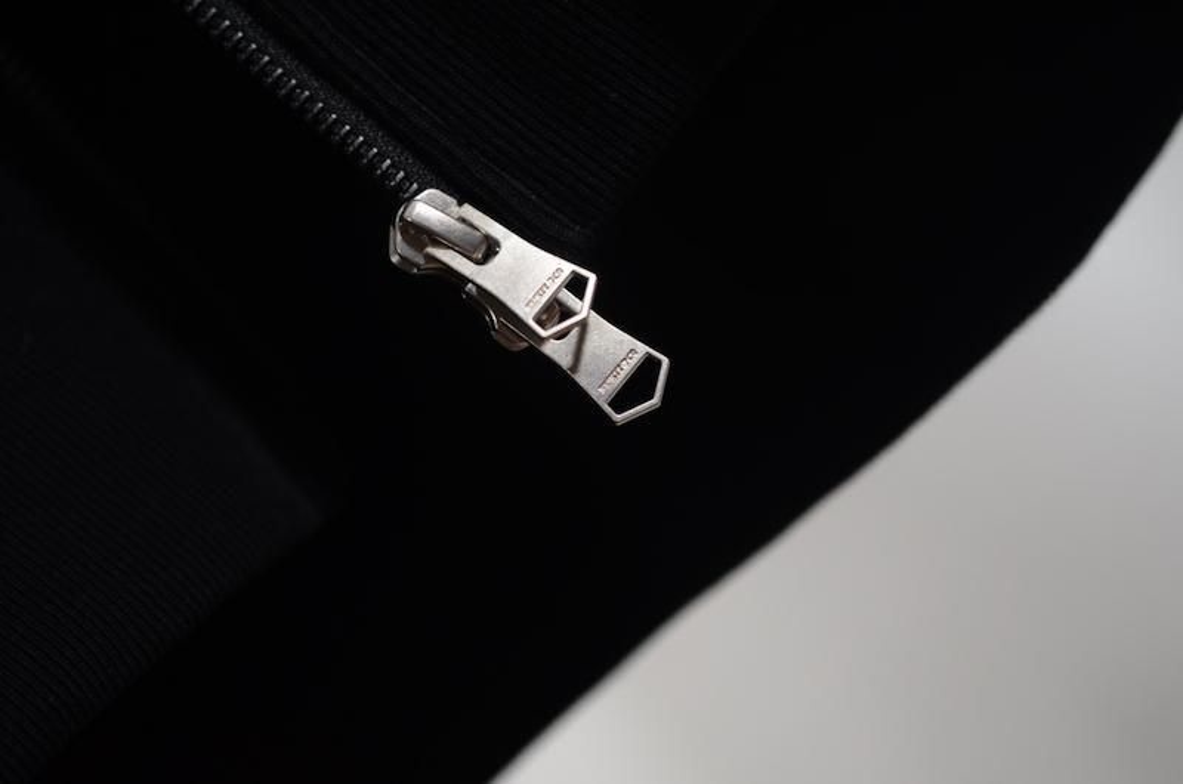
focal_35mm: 60
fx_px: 1968
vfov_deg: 22.5
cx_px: 592
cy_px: 392
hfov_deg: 33.5
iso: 720
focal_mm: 40
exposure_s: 1/60
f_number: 4
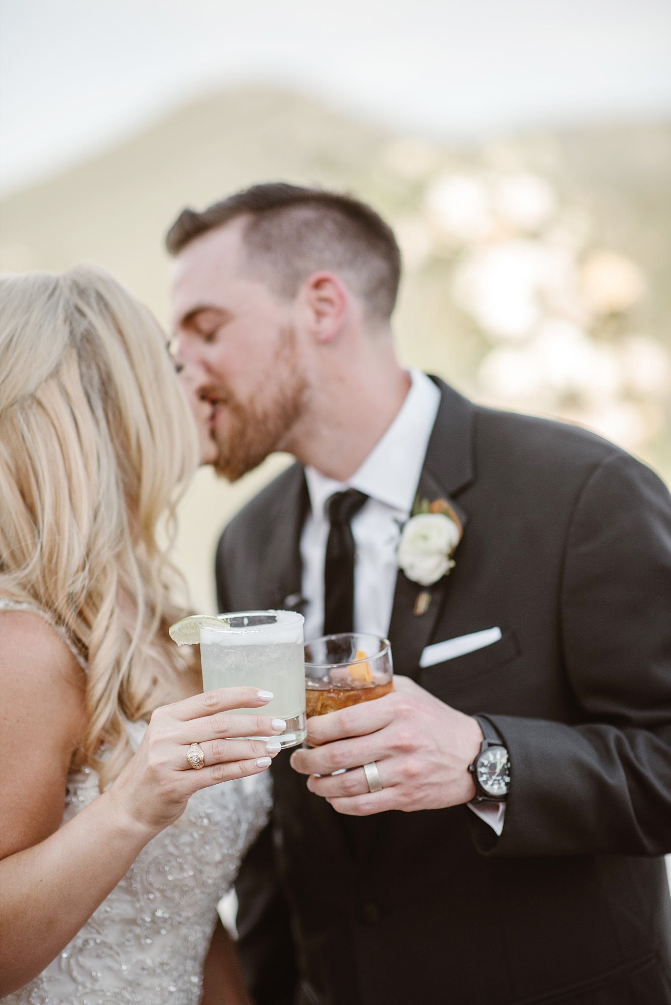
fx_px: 2374
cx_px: 336
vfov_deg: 23.9
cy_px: 502
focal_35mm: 85
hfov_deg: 16.1
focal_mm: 85
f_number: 1.8
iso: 250
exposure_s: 1/3200
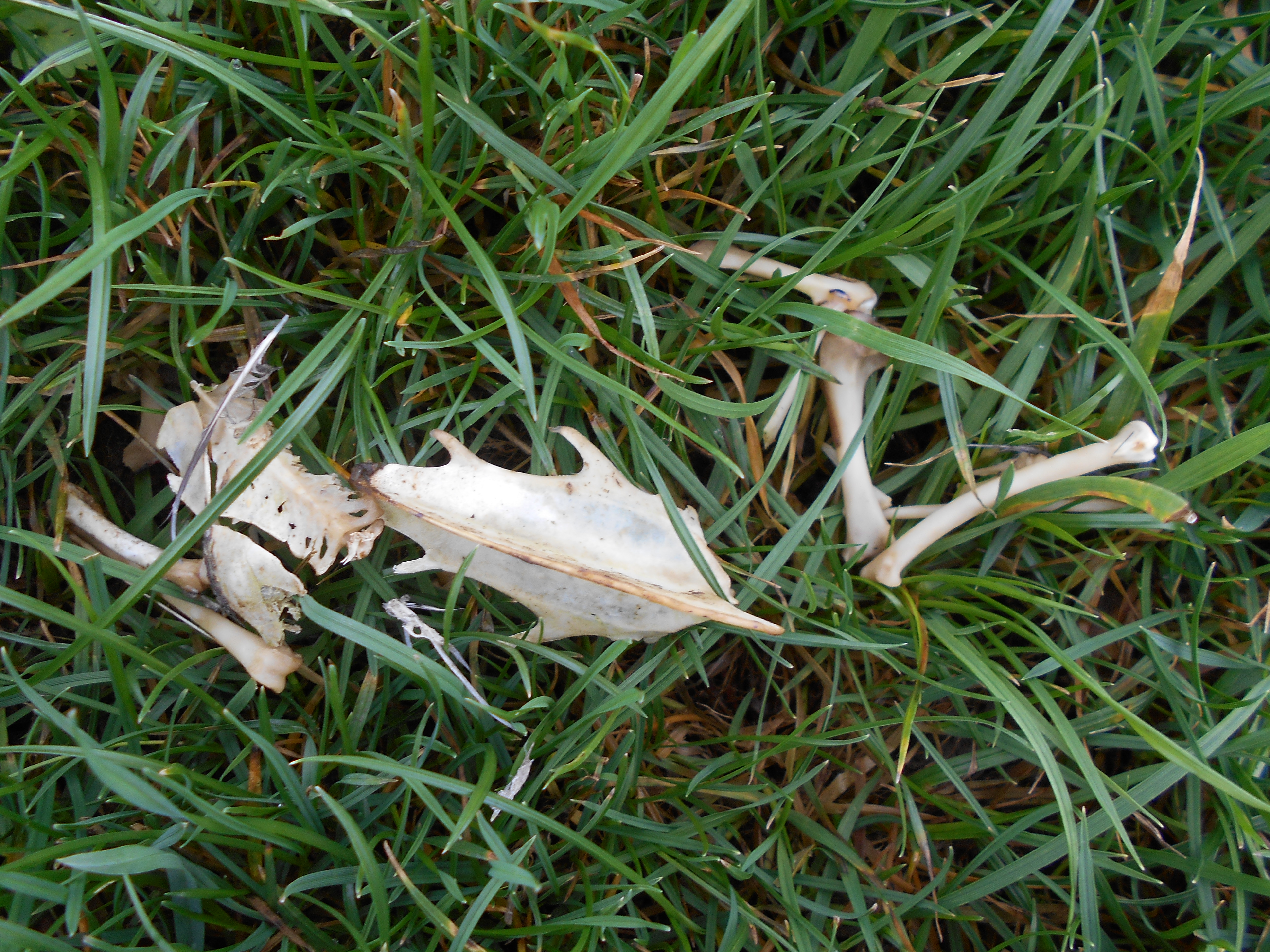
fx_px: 954
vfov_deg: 53.1
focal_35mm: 26
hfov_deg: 67.3
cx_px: 635
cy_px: 476
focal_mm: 4.6
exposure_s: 1/40
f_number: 3.2
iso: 80
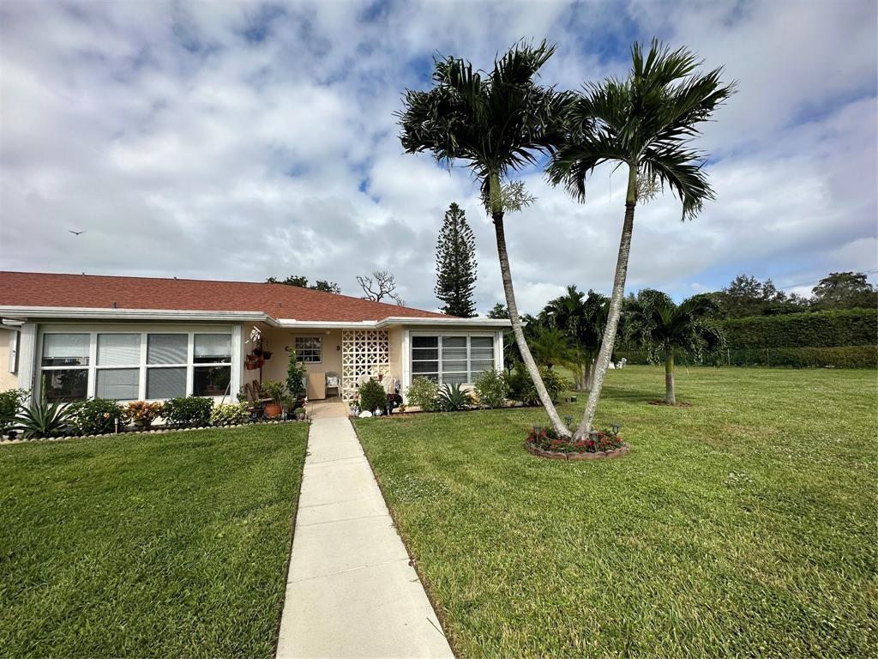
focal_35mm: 14
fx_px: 355
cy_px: 330
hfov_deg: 102.1
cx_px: 439
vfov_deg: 85.7
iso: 50
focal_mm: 2.22
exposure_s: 1/2882
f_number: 2.2
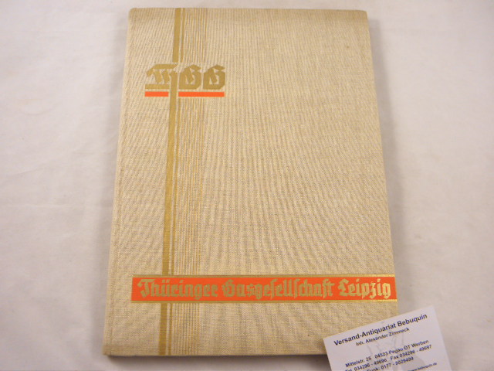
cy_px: 186
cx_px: 247
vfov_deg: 39.7
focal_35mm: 36
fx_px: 514
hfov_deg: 51.4
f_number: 3.7
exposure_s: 1/40
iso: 100
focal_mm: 6.4
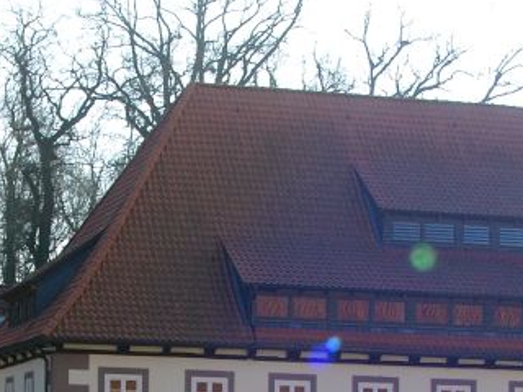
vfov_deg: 11.7
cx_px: 186
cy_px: 426
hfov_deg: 15.7
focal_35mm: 125
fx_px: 1889
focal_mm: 10.4
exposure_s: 1/441
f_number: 4
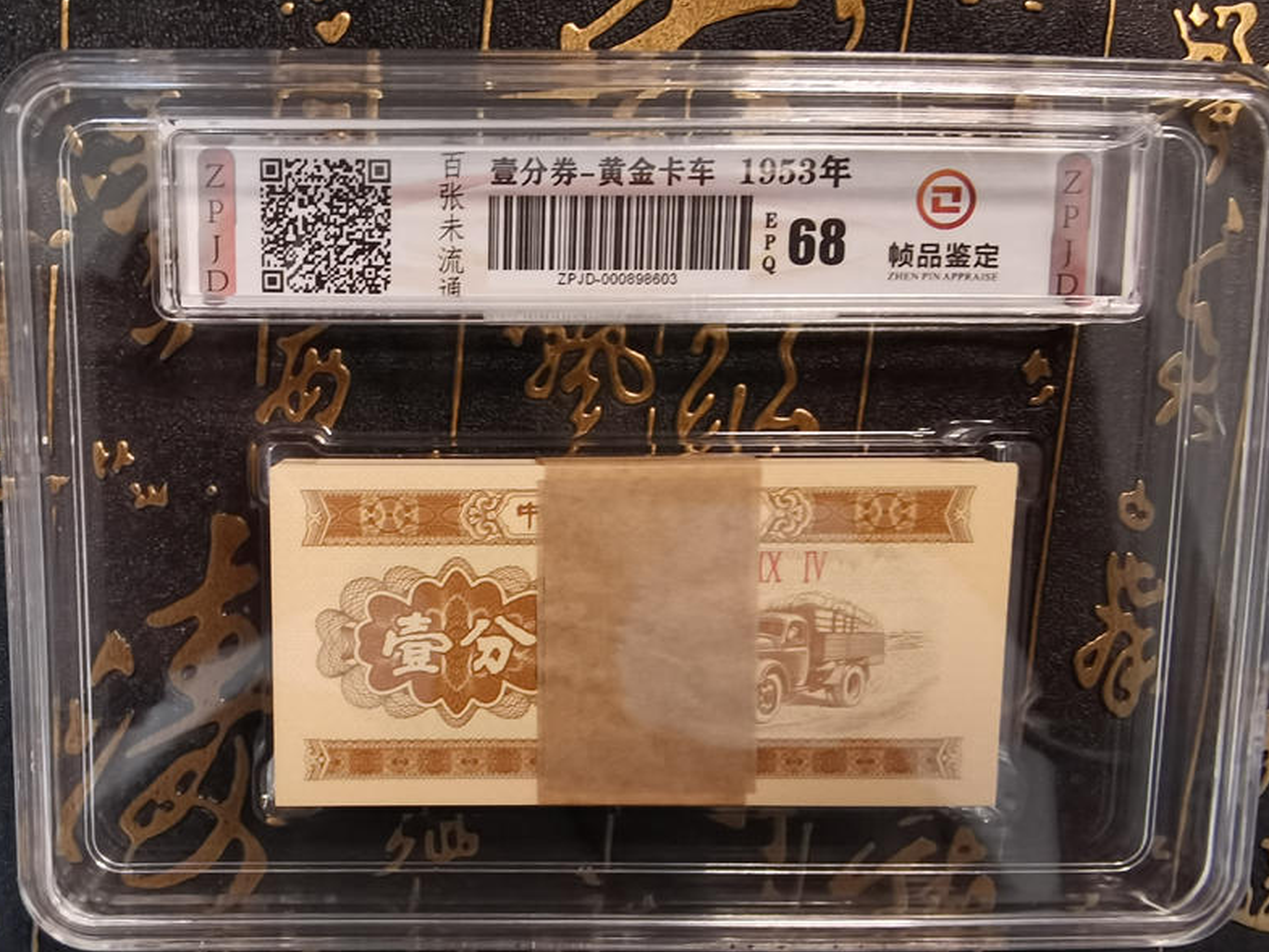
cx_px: 664
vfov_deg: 42.8
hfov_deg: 55.3
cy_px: 564
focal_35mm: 33
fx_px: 1210
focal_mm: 2.26
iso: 500
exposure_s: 1/20
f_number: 2.2
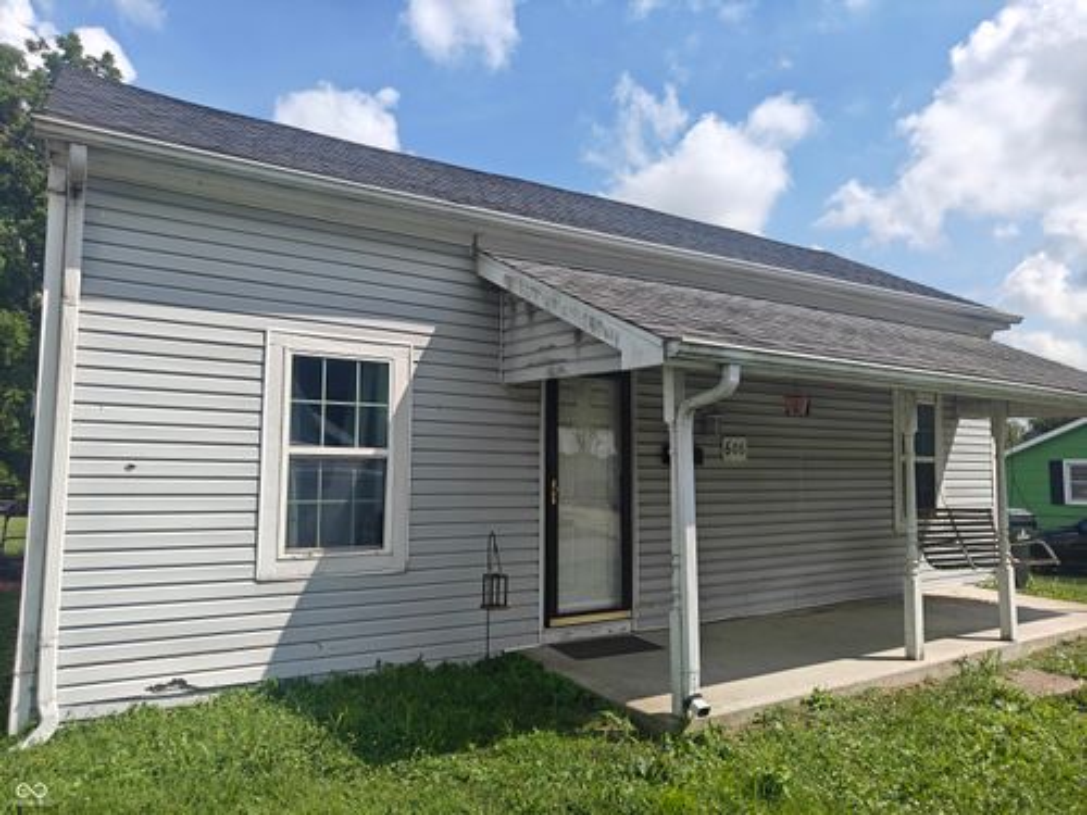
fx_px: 754
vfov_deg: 56.8
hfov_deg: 71.6
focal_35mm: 24
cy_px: 408
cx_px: 544
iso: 64
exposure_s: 1/5183
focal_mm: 5.59
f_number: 1.8
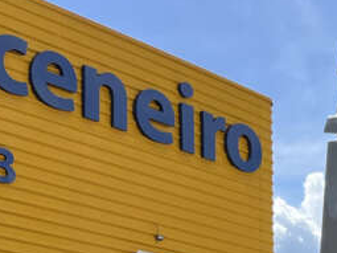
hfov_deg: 14.9
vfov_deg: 12.0
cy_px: 499
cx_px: 655
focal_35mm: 110
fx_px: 1070
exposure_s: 1/1802
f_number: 1.6
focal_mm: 5.1
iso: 50
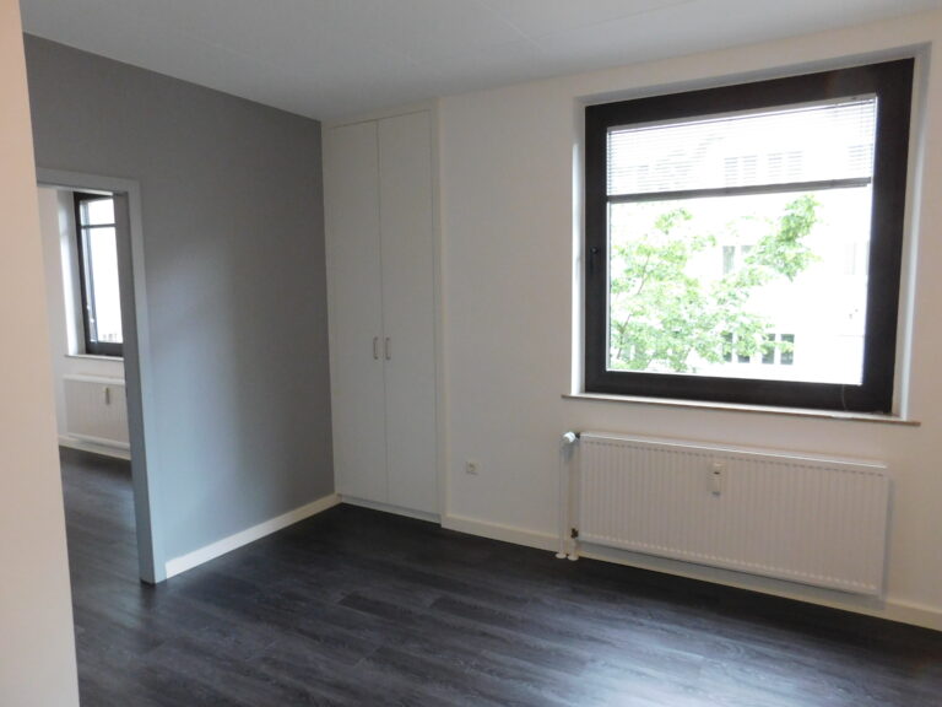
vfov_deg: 58.9
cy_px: 354
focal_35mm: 23
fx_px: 626
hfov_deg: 73.9
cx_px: 471
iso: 400
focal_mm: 4
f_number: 3
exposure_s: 1/30
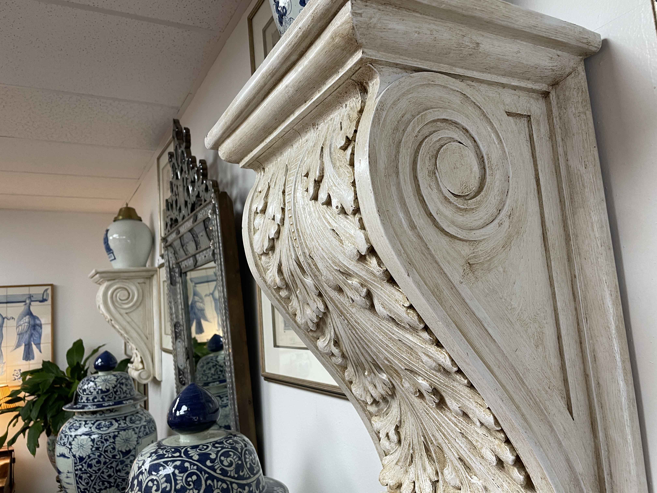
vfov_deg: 53.1
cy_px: 246
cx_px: 328
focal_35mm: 26
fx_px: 493
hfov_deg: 67.3
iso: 80
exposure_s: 1/60
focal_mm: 4.2
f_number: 1.6
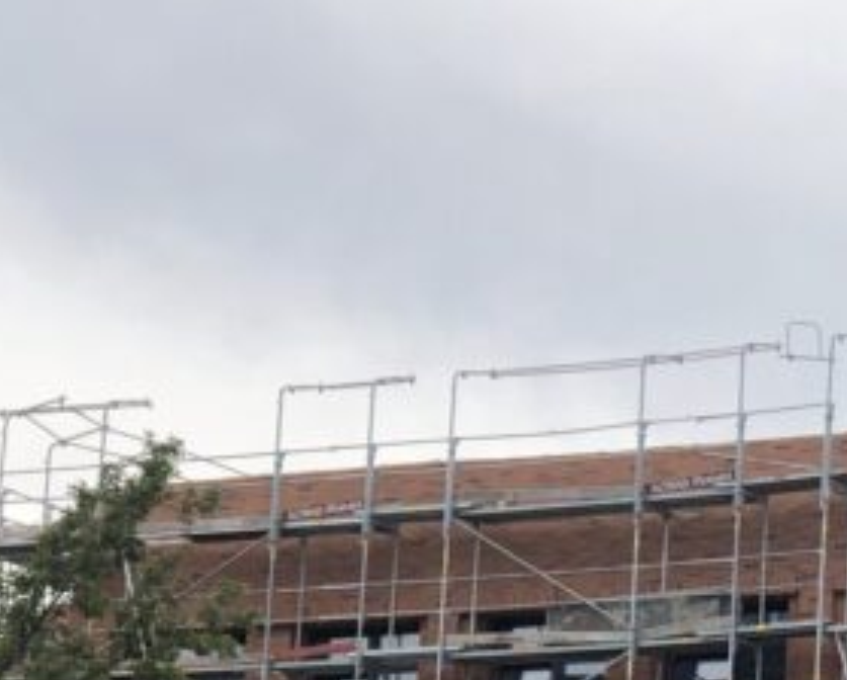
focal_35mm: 186
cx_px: 1096
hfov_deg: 10.2
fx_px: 4669
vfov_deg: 8.3
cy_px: 719
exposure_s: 1/800
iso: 16
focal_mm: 6
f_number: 2.4
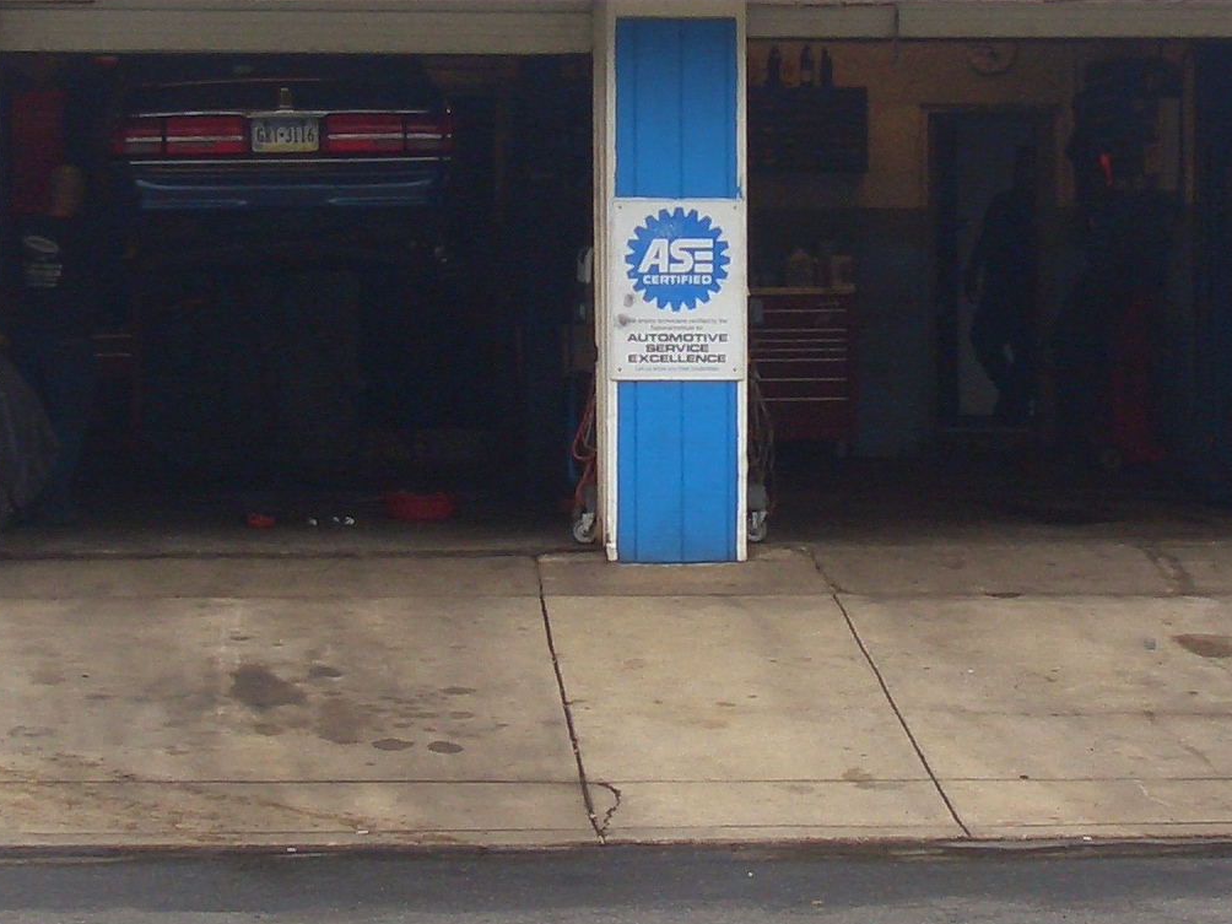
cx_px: 692
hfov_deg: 15.8
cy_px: 29
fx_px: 4449
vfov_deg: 11.7
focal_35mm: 125
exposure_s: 1/200
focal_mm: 8.2
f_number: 5
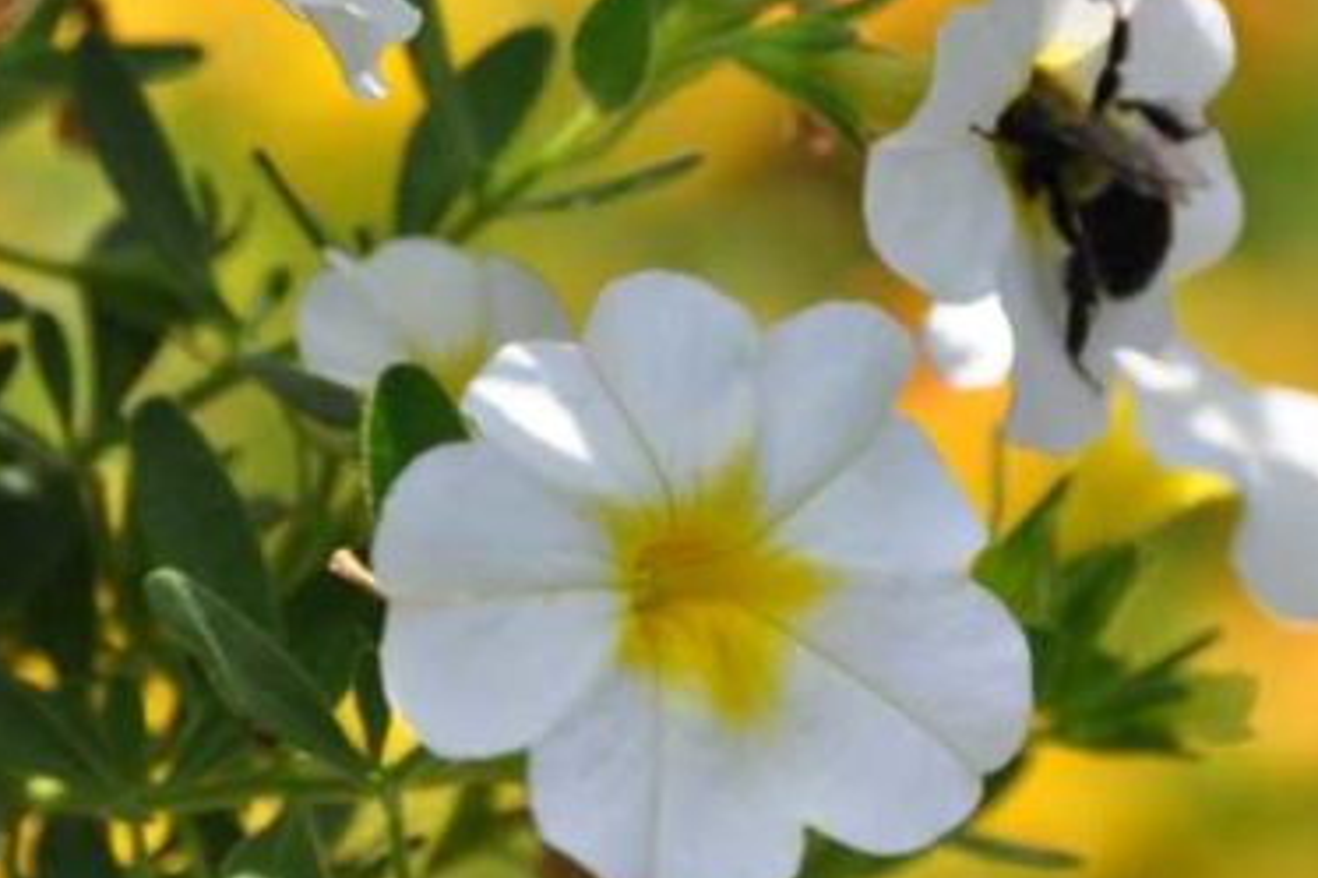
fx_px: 13362
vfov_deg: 3.8
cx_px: 492
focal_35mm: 365
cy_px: 127
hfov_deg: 5.6
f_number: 10
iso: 200
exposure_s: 1/400
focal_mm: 105
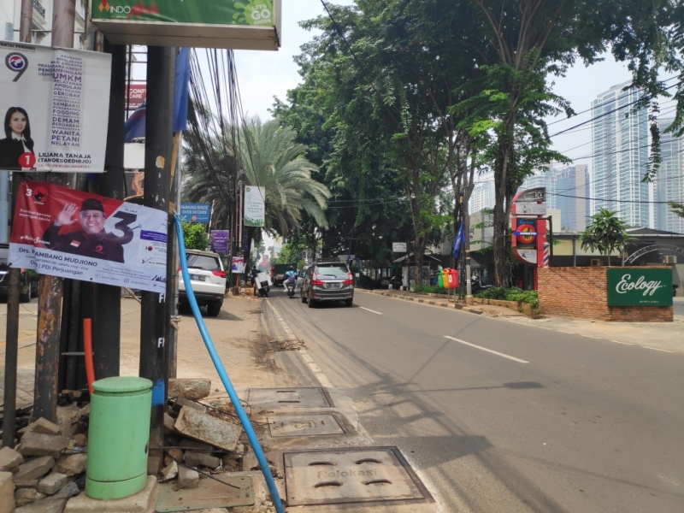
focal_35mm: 20
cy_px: 256
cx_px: 342
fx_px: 395
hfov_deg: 81.7
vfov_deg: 66.0
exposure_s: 1/1413
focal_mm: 3.94
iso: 100
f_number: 1.9
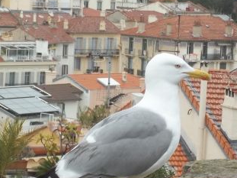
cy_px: 68
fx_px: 1567
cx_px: 79
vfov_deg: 6.5
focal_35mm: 229
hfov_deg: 8.6
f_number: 5.6
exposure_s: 1/100
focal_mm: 19.5
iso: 64
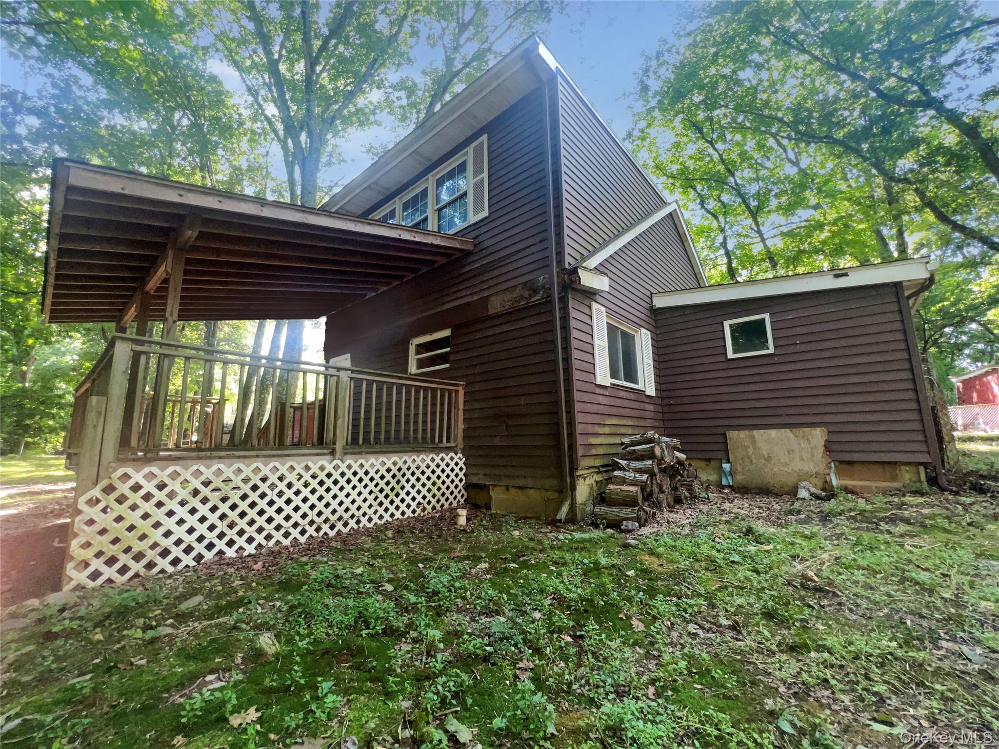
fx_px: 375
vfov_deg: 89.9
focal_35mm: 13
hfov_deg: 106.2
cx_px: 500
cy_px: 374
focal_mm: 1.57
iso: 80
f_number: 1.8
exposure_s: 1/110
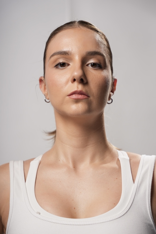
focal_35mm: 70
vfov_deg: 28.8
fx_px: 454
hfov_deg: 19.5
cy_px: 117
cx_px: 78
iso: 100
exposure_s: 1/250
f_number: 4
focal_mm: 70
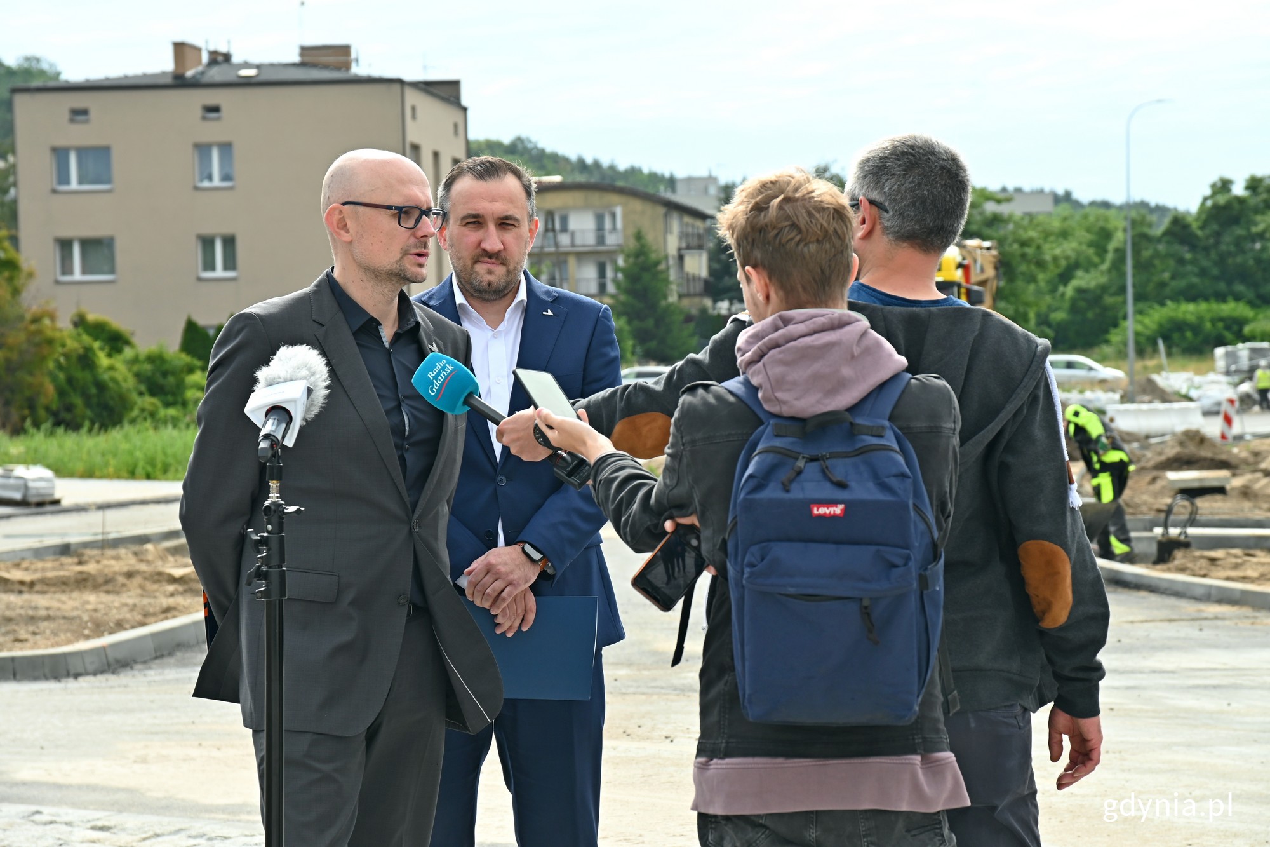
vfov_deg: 13.0
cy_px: 424
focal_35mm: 105
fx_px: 3704
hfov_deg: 19.5
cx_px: 635
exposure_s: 1/250
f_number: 5.6
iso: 110
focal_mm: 70
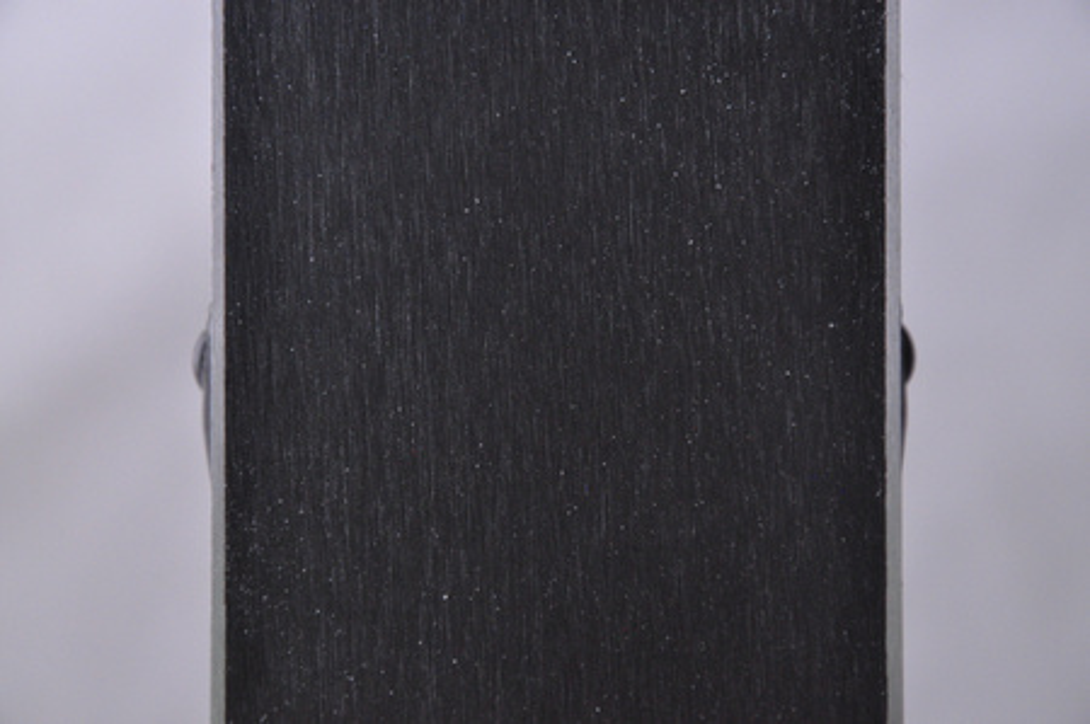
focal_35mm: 158
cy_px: 362
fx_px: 4763
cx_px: 545
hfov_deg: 13.1
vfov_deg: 8.7
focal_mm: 105
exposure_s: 1/125
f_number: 9.5
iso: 3200
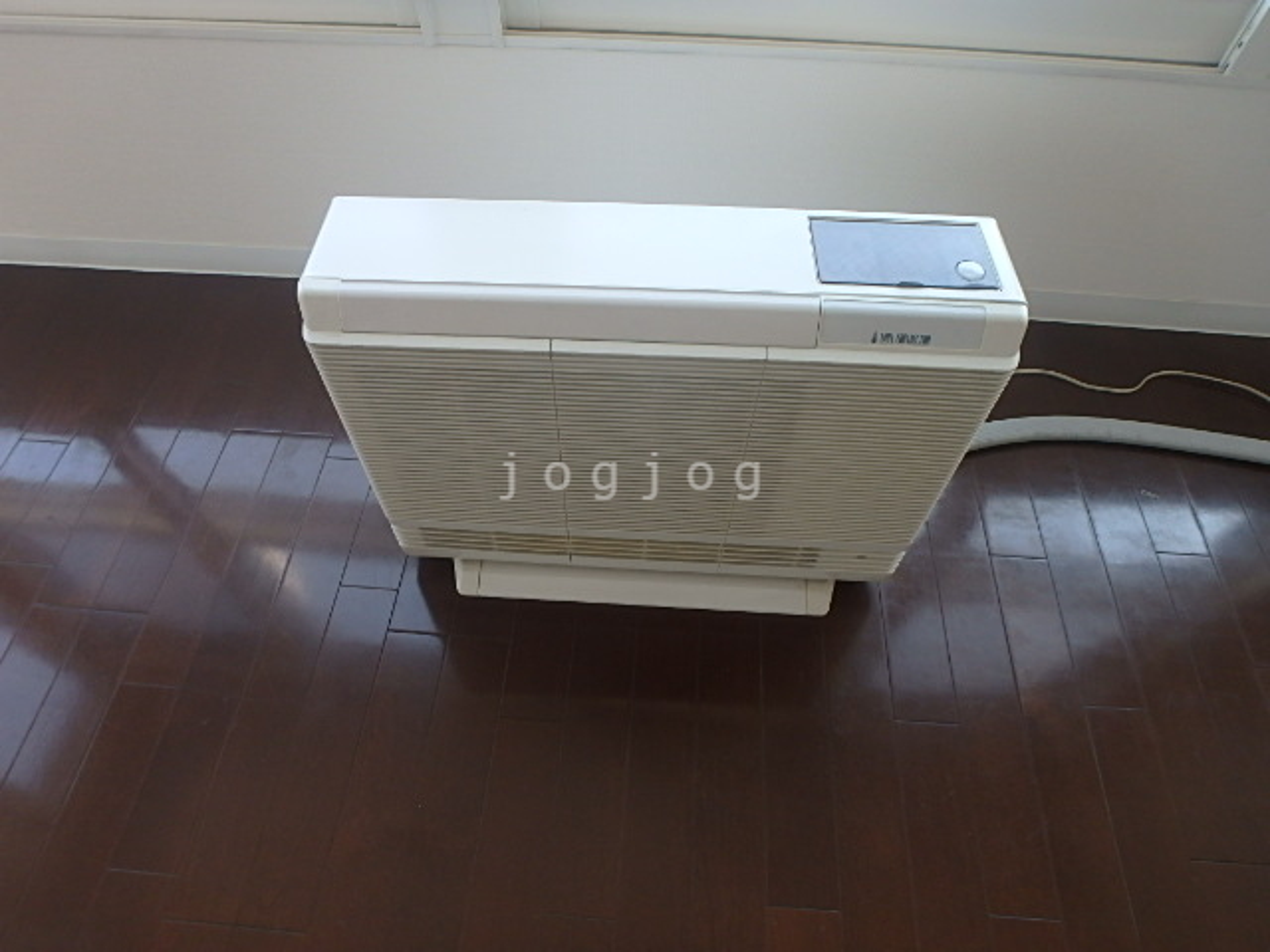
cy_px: 476
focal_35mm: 21
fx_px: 770
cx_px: 635
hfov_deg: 79.0
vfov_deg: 63.4
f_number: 3.5
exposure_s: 1/60
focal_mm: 3.7
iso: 125
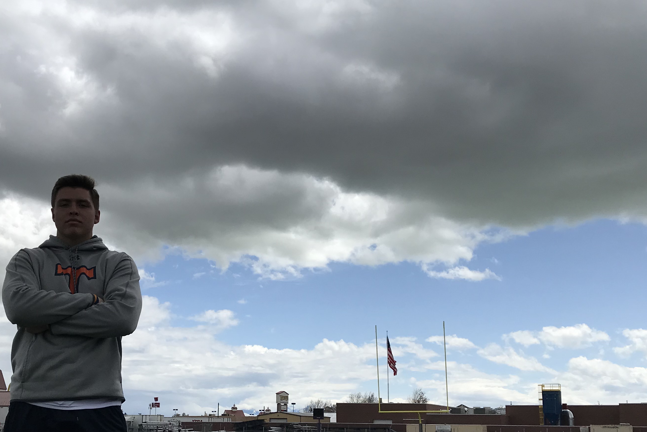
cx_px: 268
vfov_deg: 29.6
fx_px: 809
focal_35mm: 45
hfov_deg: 43.4
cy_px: 303
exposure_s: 1/5650
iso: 20
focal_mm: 3.99
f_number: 1.8
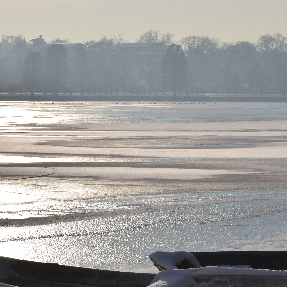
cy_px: 241
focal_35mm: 177
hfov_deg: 9.9
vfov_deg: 9.8
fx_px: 1661
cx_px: 125
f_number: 13
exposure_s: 1/1250
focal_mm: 55
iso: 200
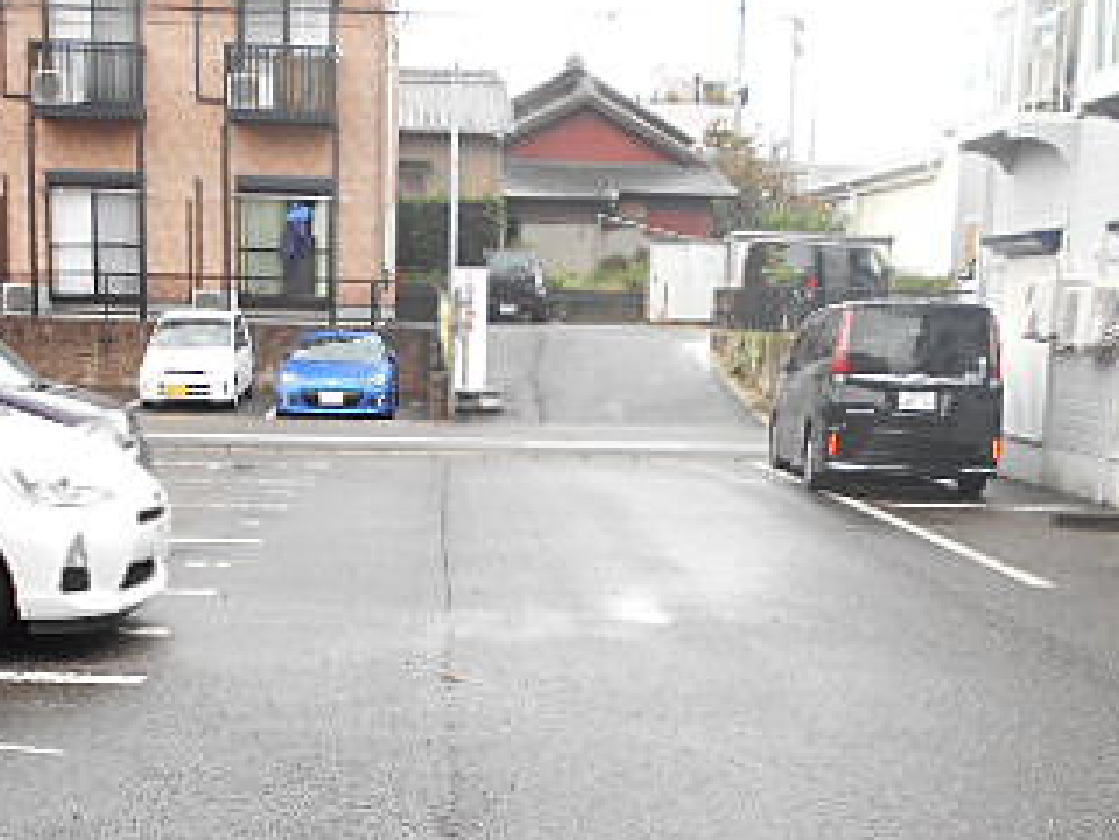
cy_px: 707
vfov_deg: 27.3
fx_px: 1681
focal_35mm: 52
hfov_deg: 36.8
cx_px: 483
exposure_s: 1/60
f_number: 3.2
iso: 80
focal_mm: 4.6
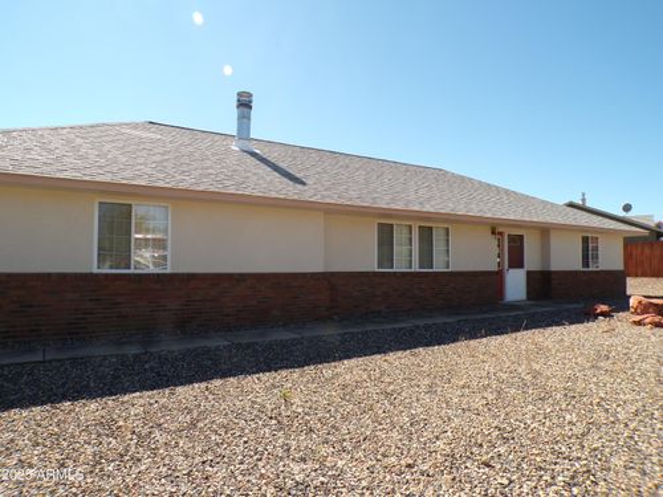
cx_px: 332
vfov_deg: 56.8
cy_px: 248
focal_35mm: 24
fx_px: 460
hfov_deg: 71.6
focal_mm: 4.3
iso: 100
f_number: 4.4
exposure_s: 1/420
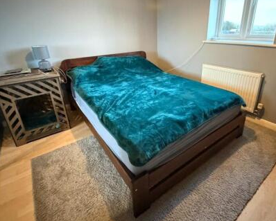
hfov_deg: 79.9
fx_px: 163
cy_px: 91
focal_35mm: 20
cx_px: 156
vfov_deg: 67.6
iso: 1250
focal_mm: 2.22
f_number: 2.2
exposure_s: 1/25
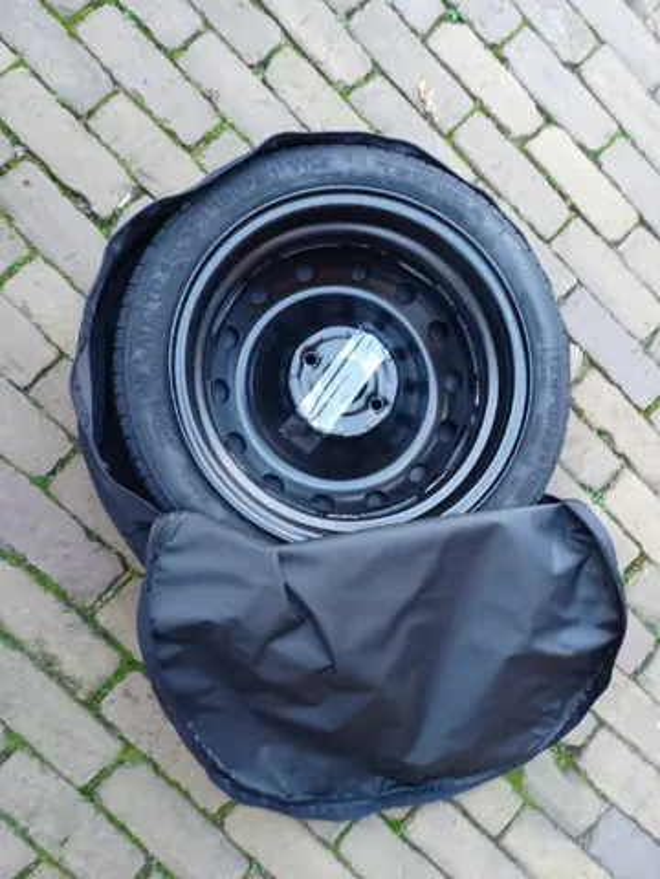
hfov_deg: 54.9
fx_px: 636
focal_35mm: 25
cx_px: 330
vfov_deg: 69.4
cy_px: 440
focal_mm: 4.6
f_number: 1.8
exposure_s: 1/33
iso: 320
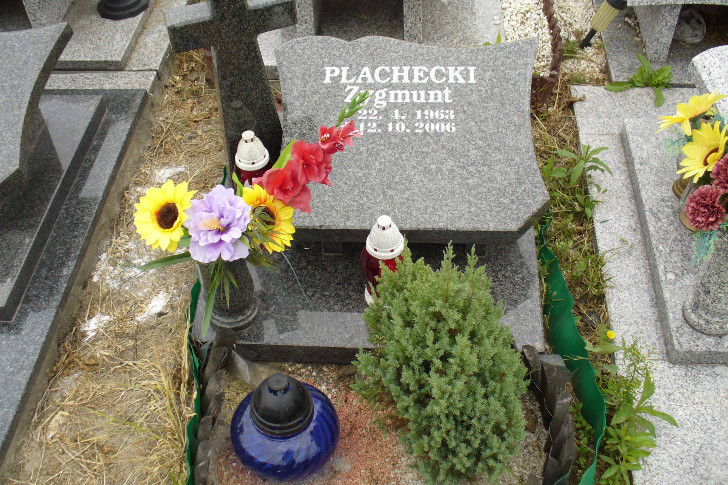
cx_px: 367
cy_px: 221
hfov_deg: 49.6
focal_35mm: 39
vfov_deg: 34.2
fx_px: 789
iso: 80
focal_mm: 6.1
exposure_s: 1/500
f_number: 2.8
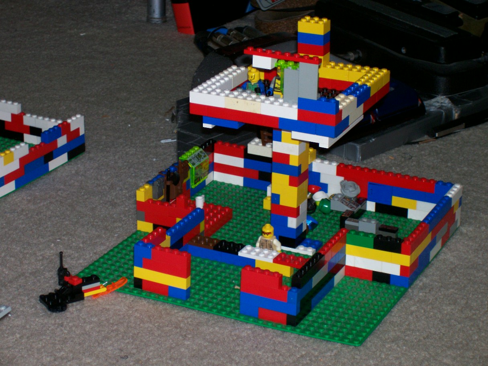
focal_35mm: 102
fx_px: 1438
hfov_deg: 19.3
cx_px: 244
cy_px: 183
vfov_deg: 14.5
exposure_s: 1/89.8
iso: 80
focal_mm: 16.8
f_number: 4.6
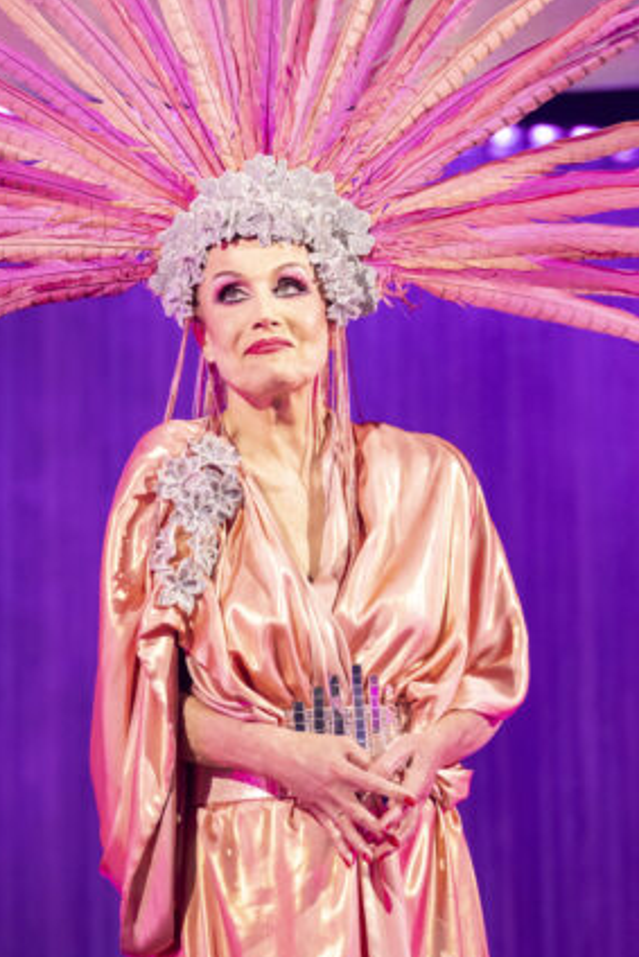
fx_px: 5533
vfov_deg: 9.9
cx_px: 286
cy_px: 370
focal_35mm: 208
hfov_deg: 6.6
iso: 800
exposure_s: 1/250
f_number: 2.8
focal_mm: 101
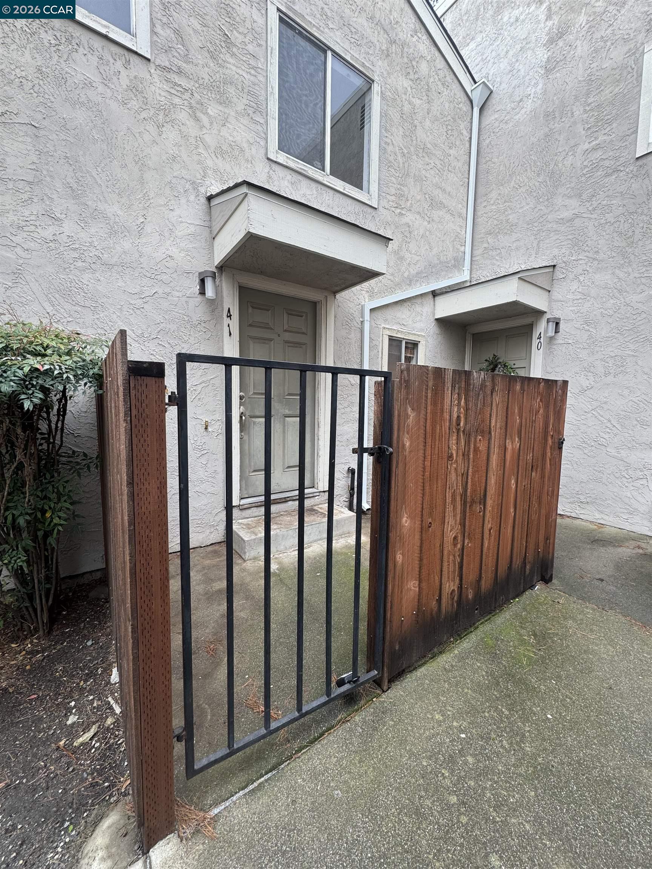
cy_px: 434
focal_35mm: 14
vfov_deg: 102.1
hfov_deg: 85.7
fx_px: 352
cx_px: 326
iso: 40
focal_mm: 2.22
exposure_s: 1/142
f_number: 2.2
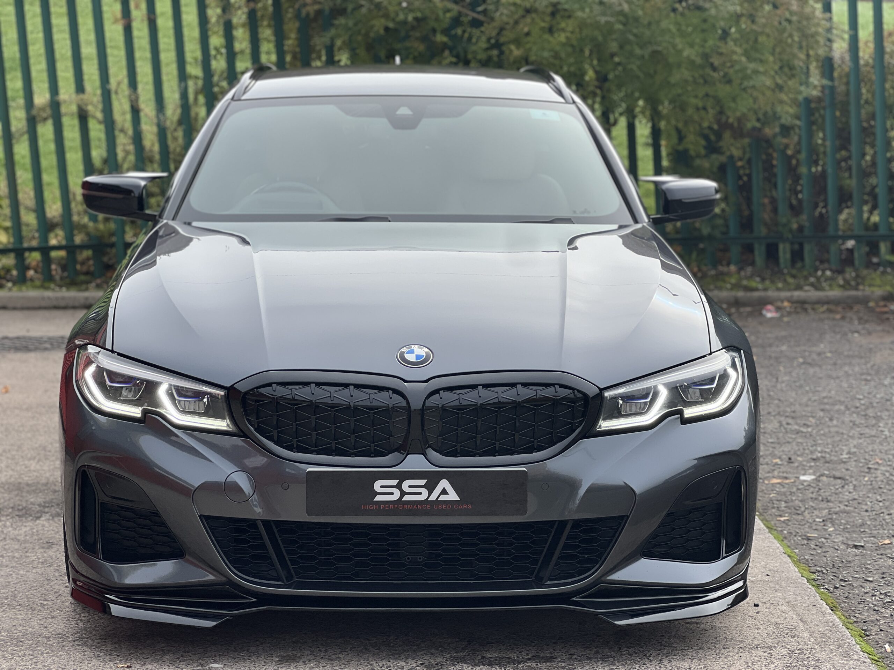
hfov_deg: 25.3
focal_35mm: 77
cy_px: 335
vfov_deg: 19.1
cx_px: 447
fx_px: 1989
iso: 32
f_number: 2.8
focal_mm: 9
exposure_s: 1/550
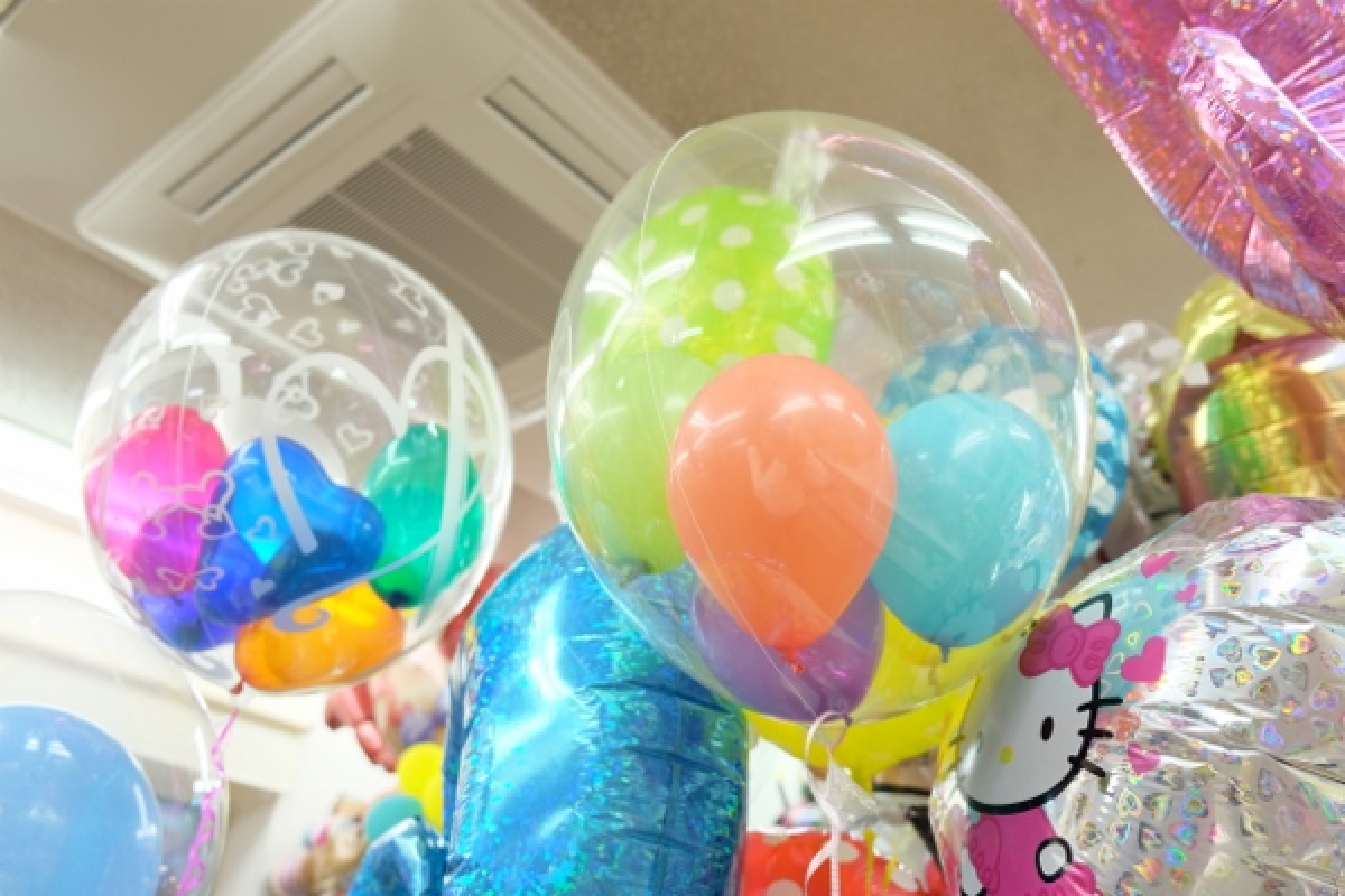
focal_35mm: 29
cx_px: 672
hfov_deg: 63.7
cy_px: 448
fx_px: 1083
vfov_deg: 45.0
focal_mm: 19.6
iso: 400
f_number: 2.8
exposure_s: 1/70
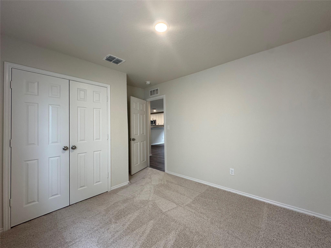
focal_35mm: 14
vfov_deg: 85.7
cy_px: 124
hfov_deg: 102.1
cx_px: 166
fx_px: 134
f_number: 2.2
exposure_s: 1/120
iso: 160
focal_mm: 2.22
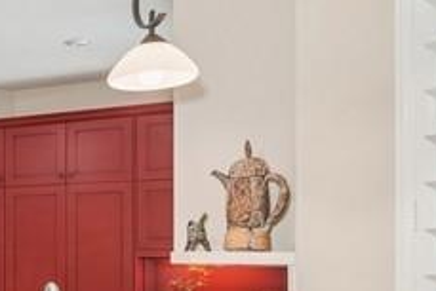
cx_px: -205
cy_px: 280
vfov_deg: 22.3
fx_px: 715
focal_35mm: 59
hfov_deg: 25.9
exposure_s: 1/20
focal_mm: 15
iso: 200
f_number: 8
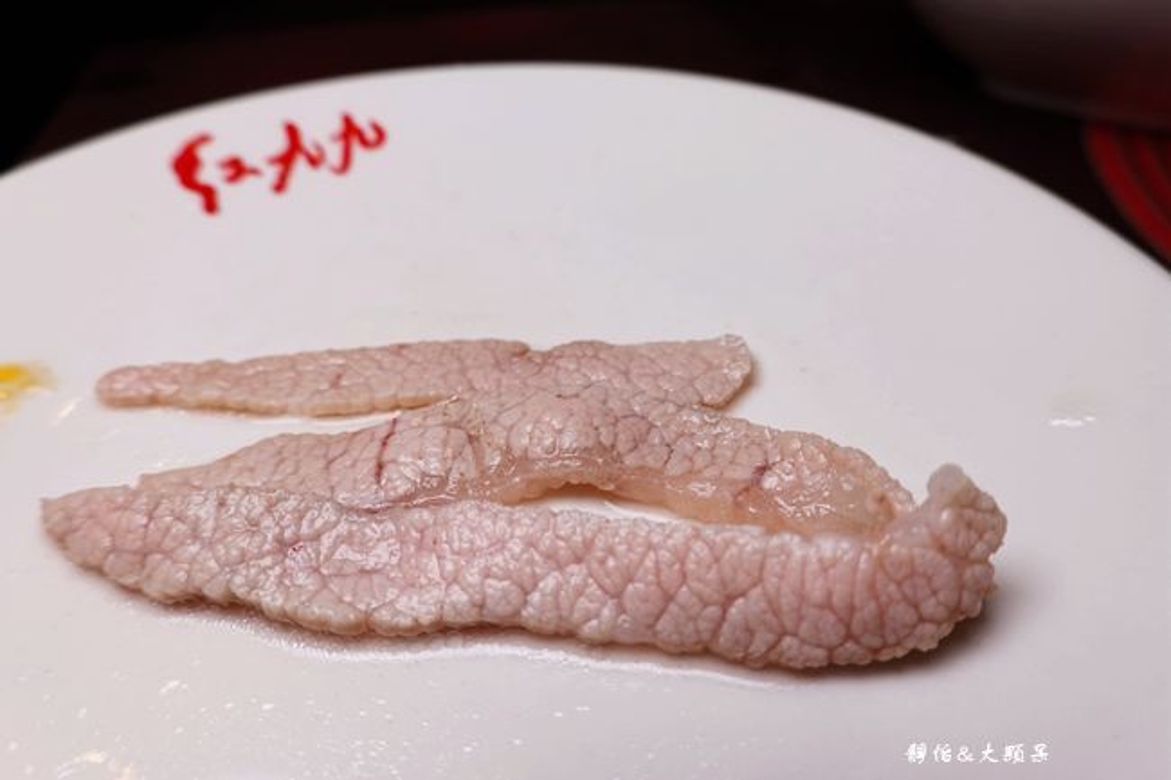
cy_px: 390
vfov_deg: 53.1
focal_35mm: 24
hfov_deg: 73.8
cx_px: 586
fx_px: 780
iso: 125
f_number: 4
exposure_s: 1/250
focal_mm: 9
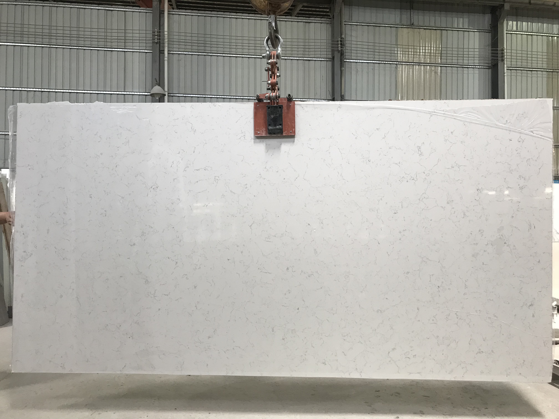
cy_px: 210
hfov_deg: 63.4
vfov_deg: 49.7
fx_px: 452
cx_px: 280
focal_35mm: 28
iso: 25
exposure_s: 1/33
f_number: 1.8
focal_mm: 3.99
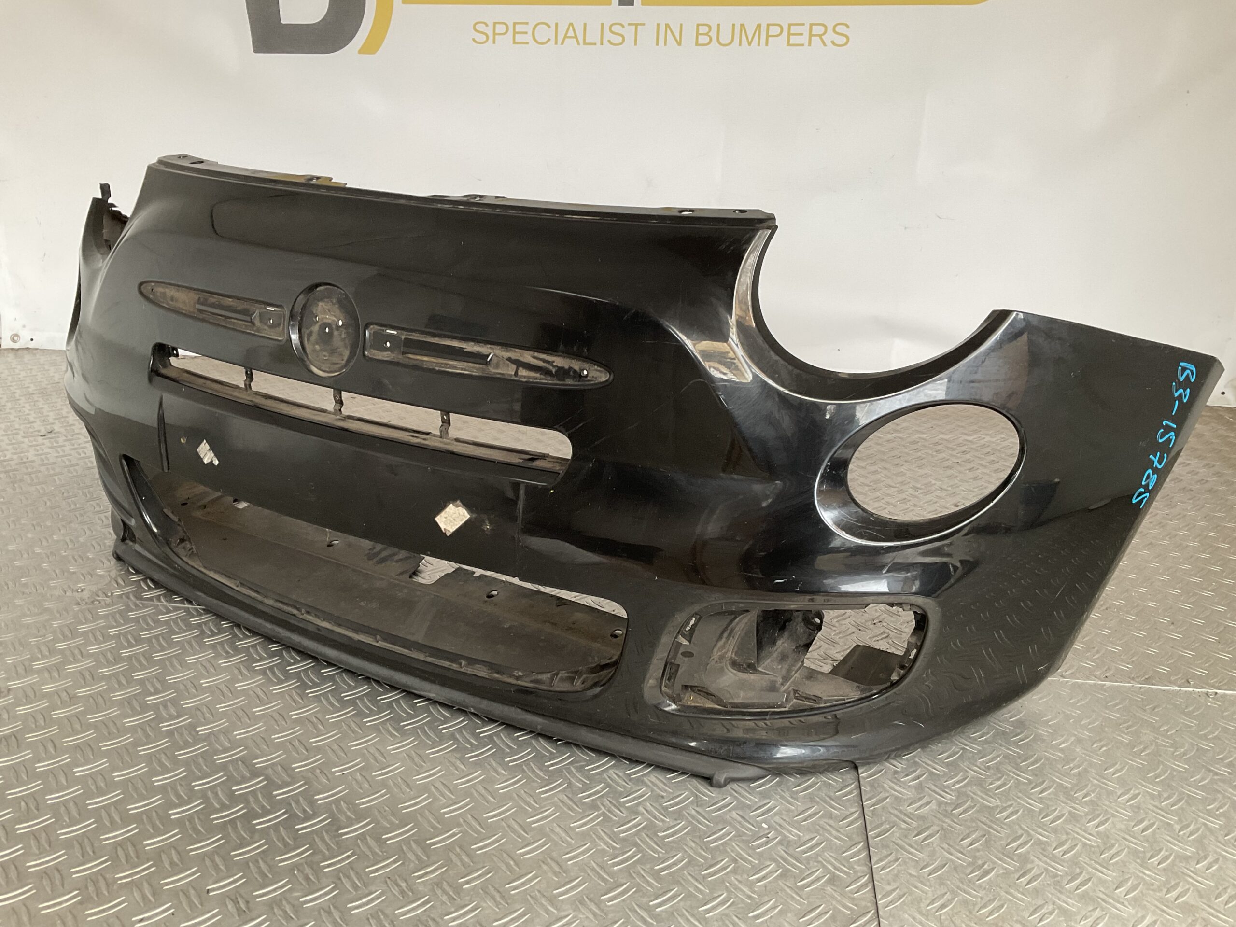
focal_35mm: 29
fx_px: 1035
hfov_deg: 61.7
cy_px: 464
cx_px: 618
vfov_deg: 48.2
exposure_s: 1/50
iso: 64
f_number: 1.8
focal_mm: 3
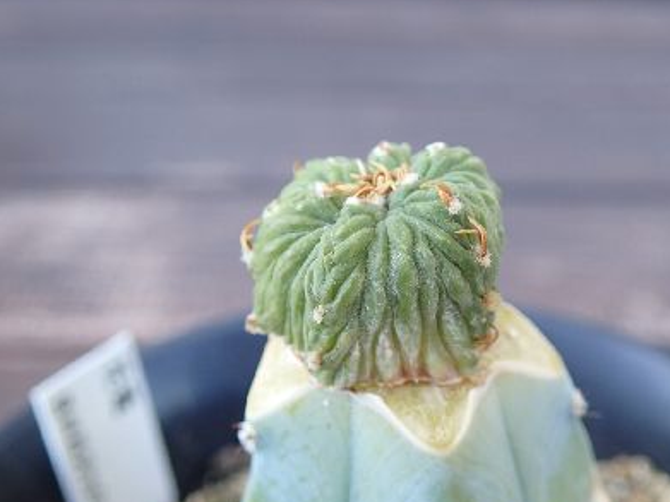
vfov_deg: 31.5
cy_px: 281
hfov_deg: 41.1
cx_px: 398
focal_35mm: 46
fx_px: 890
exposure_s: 1/125
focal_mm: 5.5
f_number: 2.3
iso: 160
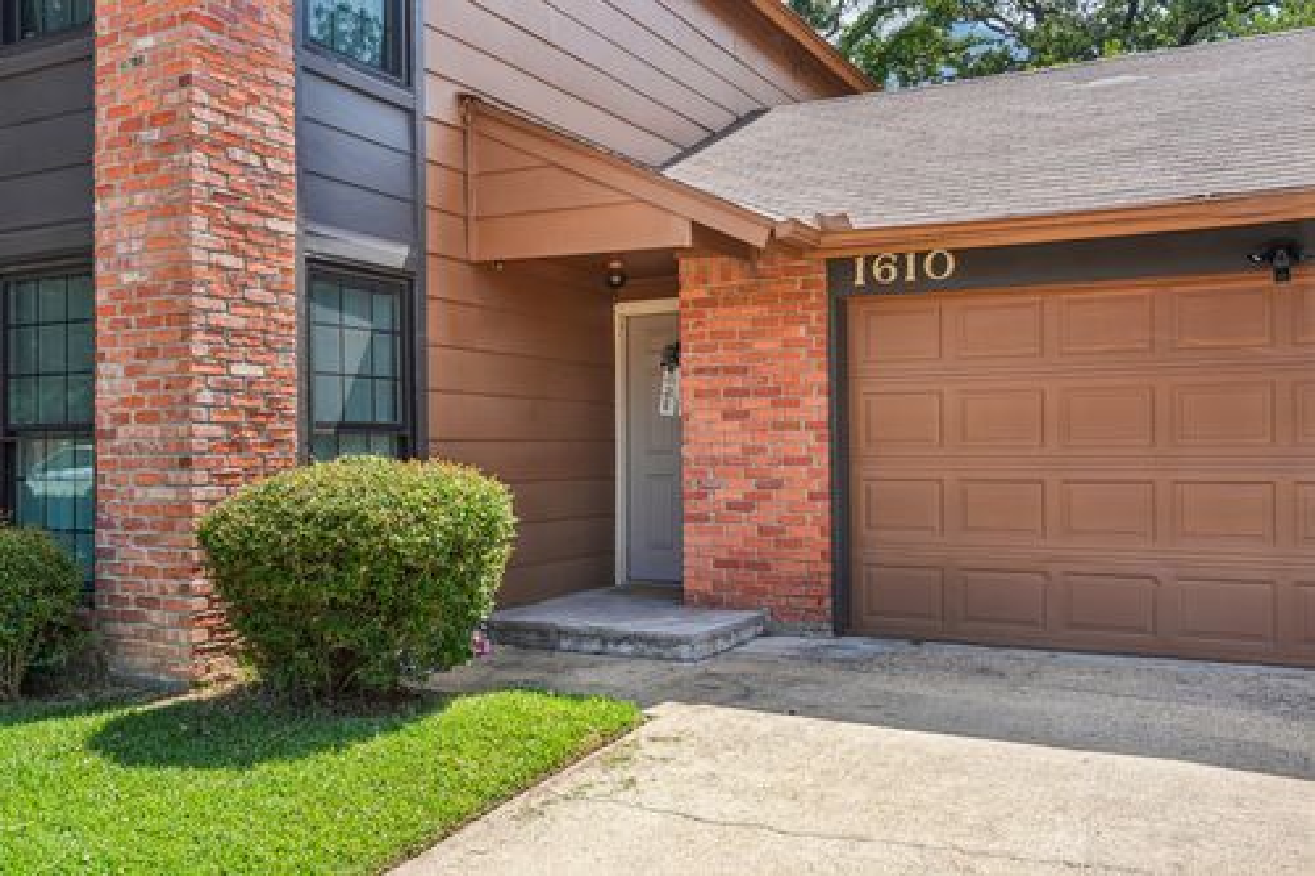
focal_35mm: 32
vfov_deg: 41.1
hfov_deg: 58.7
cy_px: 438
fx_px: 1168
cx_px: 658
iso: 100
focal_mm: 32
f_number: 8
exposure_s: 1/80
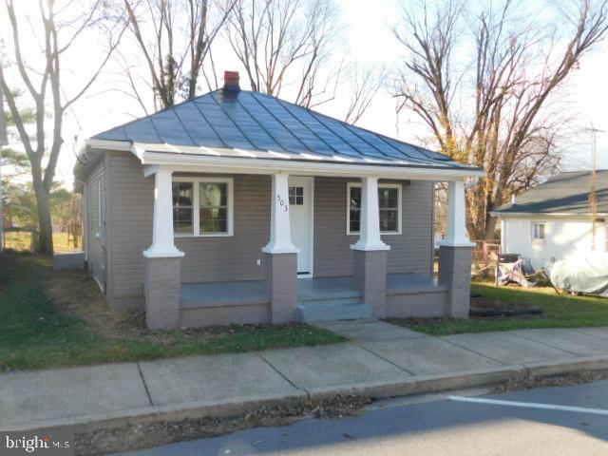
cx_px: 304
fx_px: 527
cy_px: 228
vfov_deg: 46.8
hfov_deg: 60.0
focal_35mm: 30
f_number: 3.2
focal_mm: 5.3
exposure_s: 1/320
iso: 125
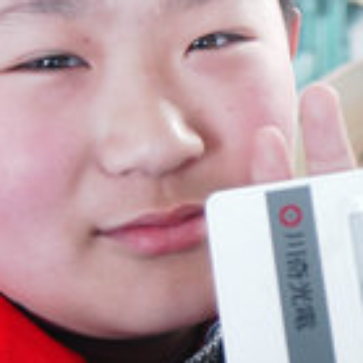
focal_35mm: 110
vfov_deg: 15.8
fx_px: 1305
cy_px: 196
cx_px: 499
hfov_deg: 15.0
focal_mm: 24
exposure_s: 1/30
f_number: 3.3
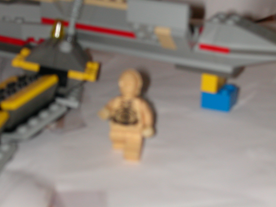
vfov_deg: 19.1
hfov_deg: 25.3
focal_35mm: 77
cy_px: 104
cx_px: 138
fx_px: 614
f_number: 4
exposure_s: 1/59.9
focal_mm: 11.8
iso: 100
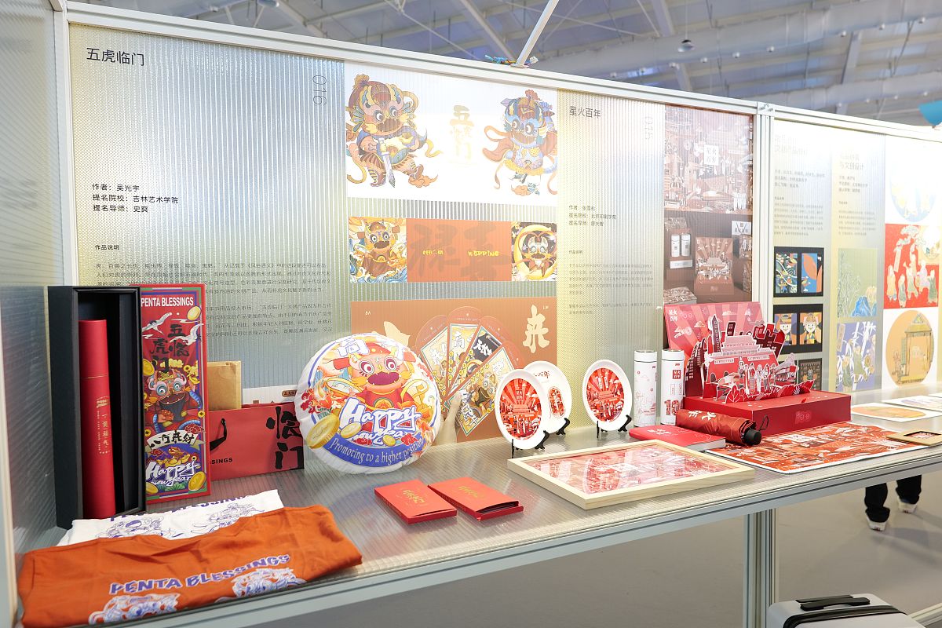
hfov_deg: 73.7
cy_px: 314
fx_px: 628
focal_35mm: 24
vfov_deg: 53.1
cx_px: 471
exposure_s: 1/60
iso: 400
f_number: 4
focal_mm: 24
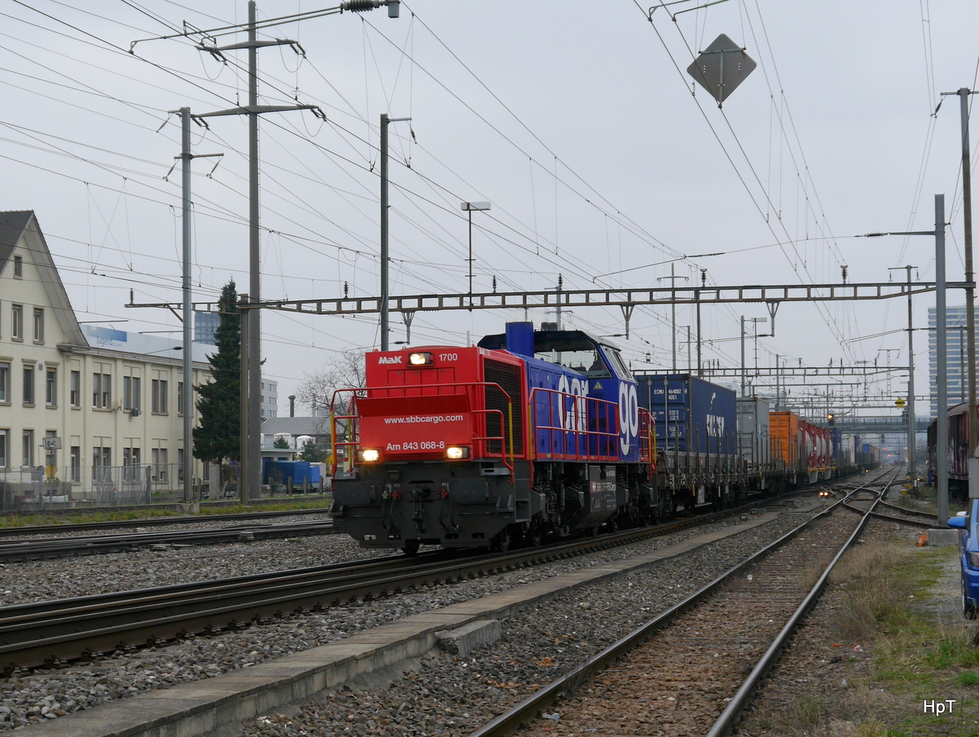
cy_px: 368
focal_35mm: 46
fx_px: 1303
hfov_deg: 41.2
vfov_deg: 31.6
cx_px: 490
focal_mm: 23
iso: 160
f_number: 5
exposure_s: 1/100
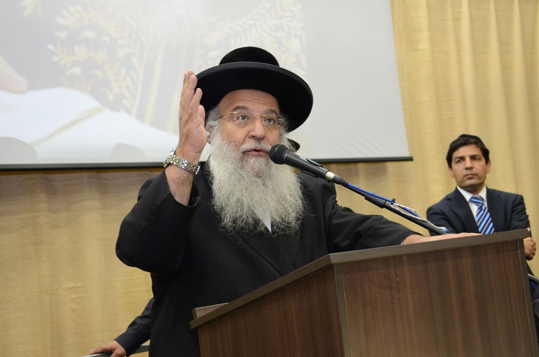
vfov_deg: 25.6
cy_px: 178
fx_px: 784
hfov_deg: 37.9
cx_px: 270
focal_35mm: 52
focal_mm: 35
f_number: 4.5
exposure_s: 1/80
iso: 1250
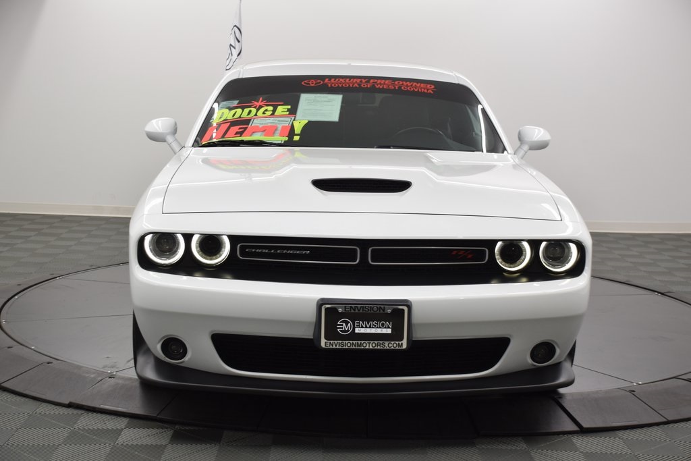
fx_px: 1152
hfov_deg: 33.4
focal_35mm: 60
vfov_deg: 22.6
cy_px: 230
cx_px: 346
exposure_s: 1/125
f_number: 4.5
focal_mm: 40
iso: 400
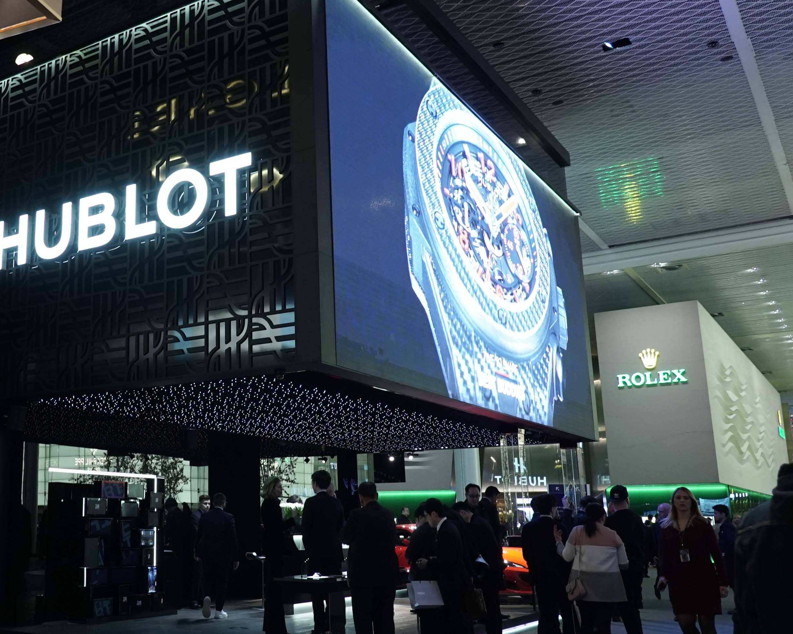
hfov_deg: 45.2
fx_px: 915
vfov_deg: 38.2
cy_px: 304
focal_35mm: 39
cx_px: 193
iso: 2500
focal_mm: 24
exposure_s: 1/125
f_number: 4
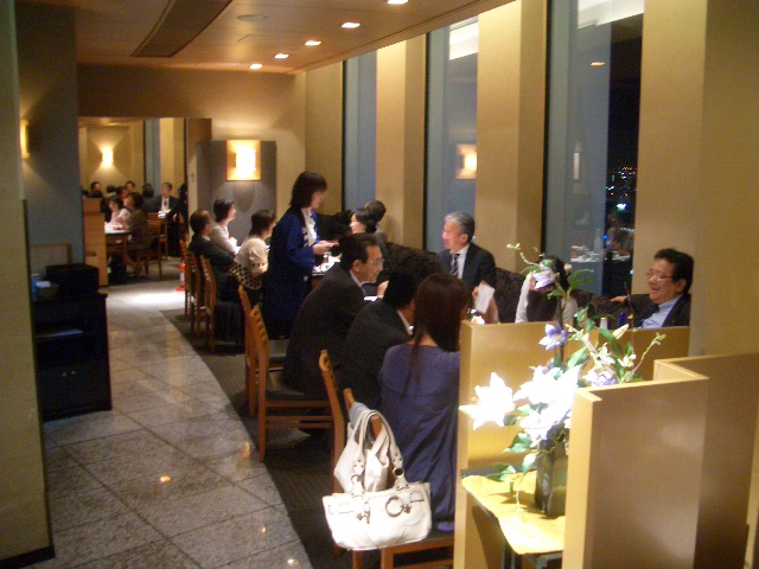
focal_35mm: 35
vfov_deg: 40.7
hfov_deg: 52.6
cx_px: 380
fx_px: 767
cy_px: 284
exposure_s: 1/8
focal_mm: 5.8
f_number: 2.6
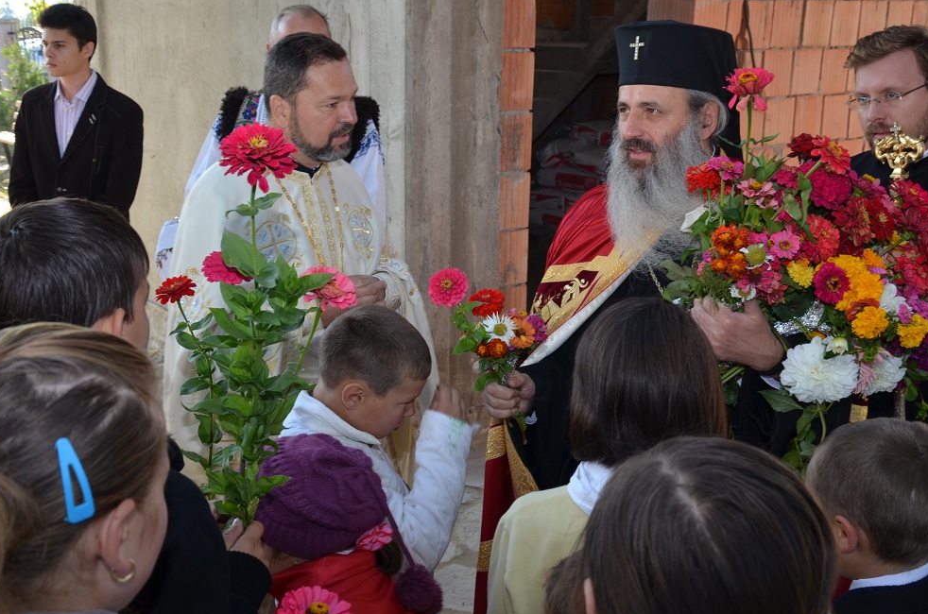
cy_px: 267
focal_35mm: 44
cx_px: 418
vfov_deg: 30.3
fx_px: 1132
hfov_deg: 44.5
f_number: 5.6
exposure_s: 1/125
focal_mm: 24
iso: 250
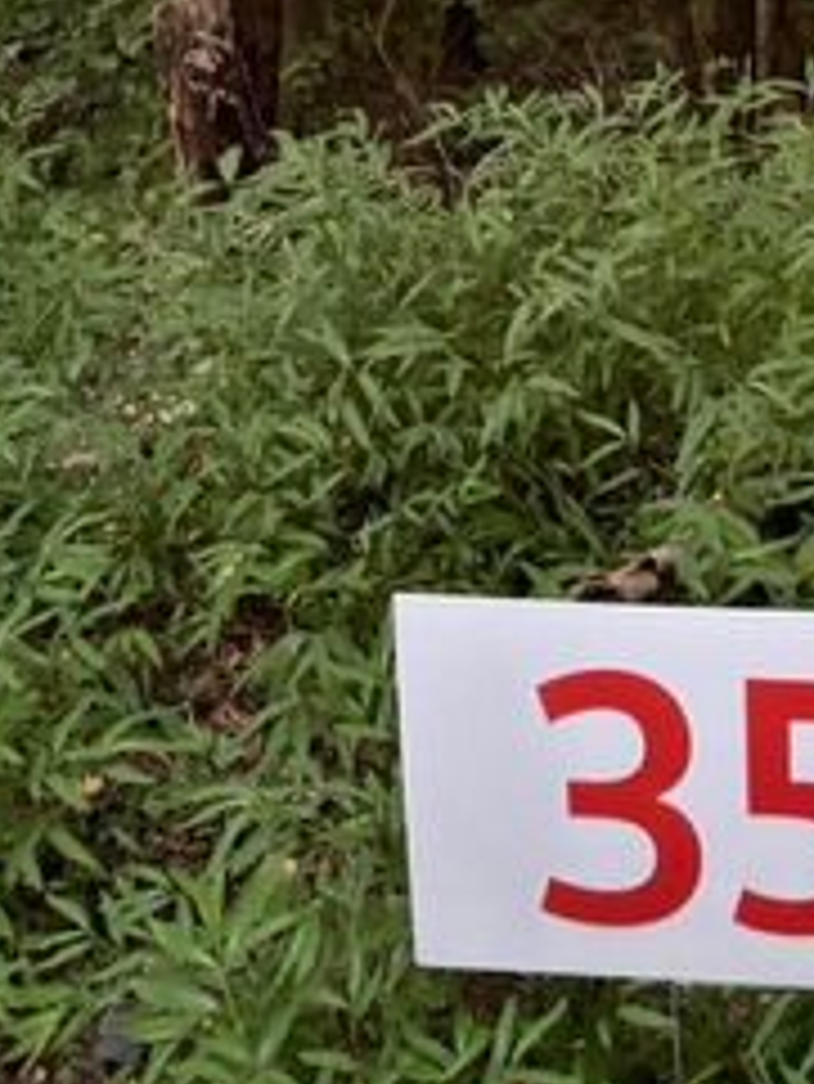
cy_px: 56
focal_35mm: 72
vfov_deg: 25.9
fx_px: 2255
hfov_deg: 20.1
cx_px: 702
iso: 800
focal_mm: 5.96
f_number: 1.6
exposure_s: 1/30
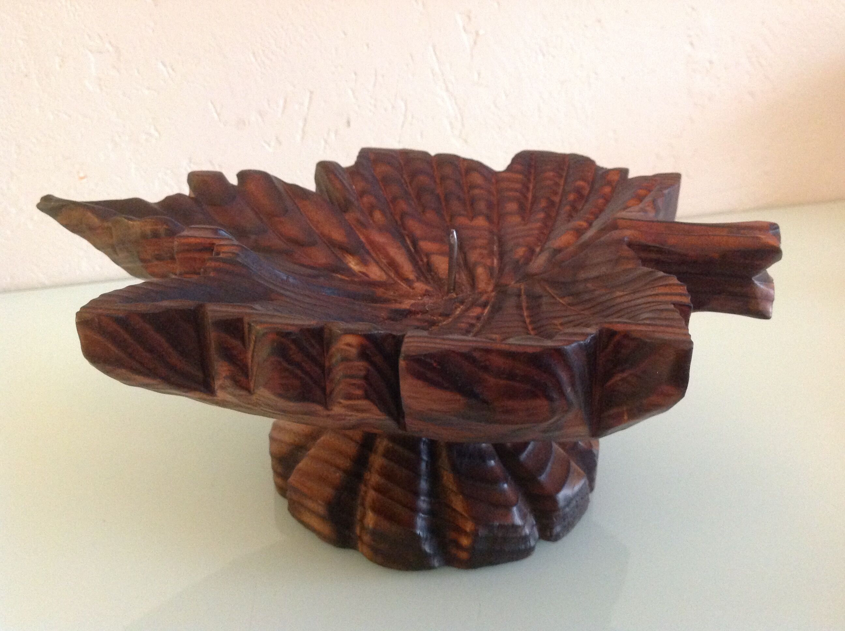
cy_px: 316
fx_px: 853
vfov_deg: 40.6
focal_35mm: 35
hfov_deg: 52.7
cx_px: 422
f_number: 2.4
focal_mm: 4.28
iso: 500
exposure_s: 1/17
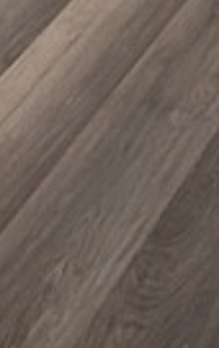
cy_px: -562
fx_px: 1282
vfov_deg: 11.7
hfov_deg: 9.8
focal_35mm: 135
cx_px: 119
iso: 111
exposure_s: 1/23.8
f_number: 1.95
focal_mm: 2.23
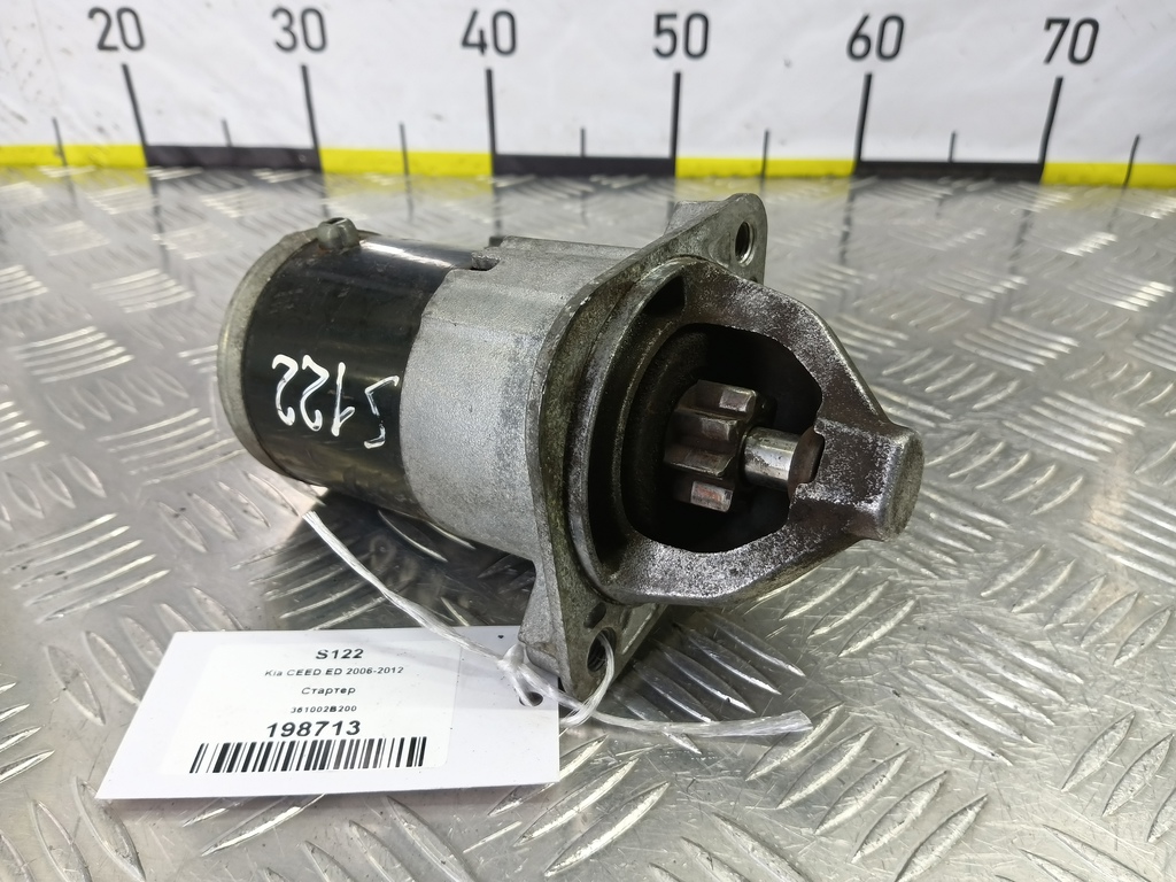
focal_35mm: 23
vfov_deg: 58.9
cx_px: 588
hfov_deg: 73.9
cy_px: 441
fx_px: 781
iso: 160
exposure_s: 1/50
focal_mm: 4.11
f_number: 1.6
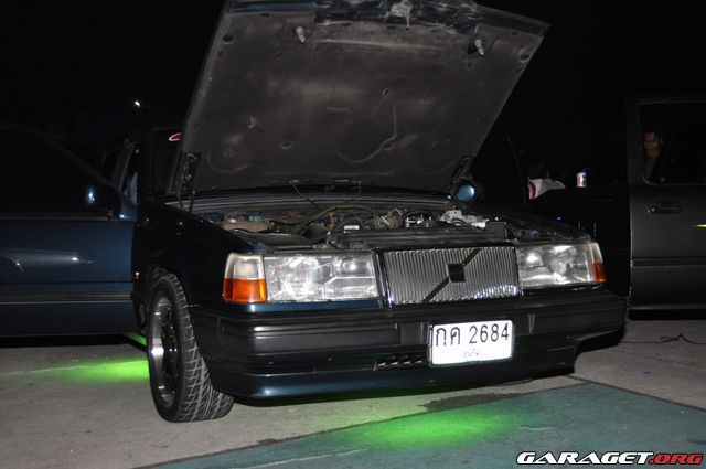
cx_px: 353
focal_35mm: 48
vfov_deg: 28.0
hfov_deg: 41.2
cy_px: 234
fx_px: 940
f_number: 4
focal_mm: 32
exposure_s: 1/60
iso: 800
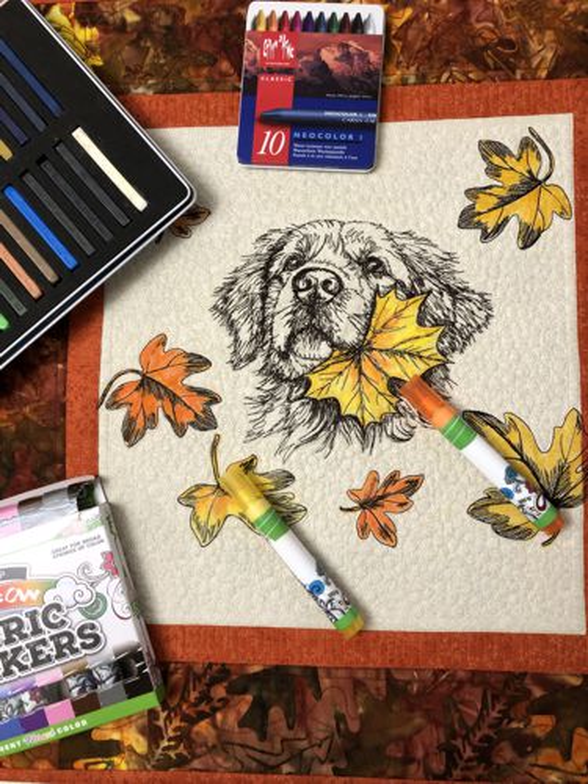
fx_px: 634
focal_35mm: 28
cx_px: 294
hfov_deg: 49.7
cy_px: 392
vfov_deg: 63.4
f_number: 1.8
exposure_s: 1/20
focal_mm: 3.99
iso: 40
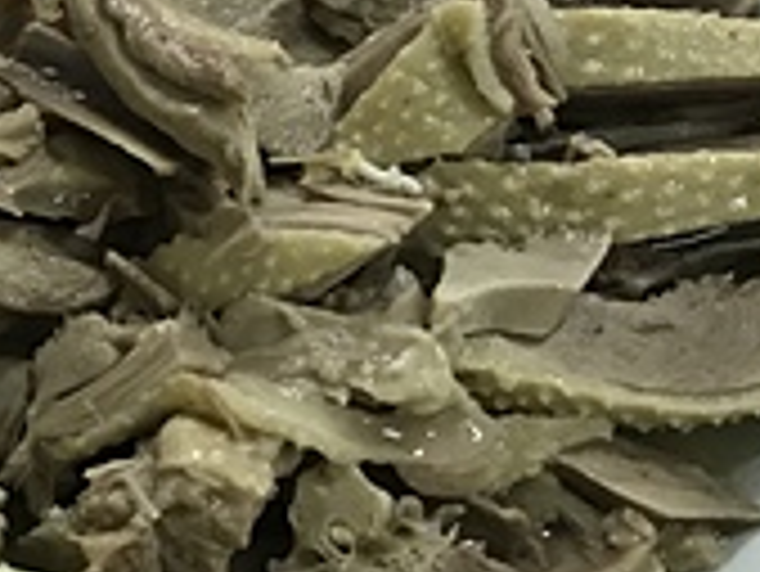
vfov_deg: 17.2
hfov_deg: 21.9
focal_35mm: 83
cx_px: -144
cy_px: -47
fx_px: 1824
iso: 80
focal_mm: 3.99
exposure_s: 1/15
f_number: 1.8
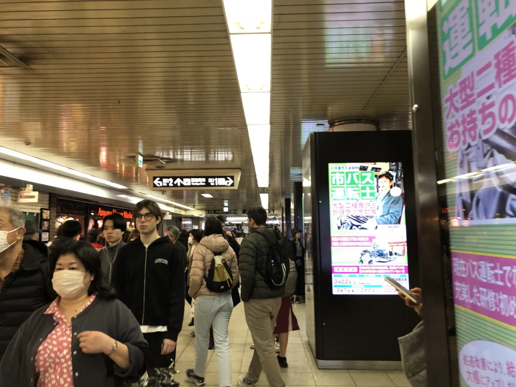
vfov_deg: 49.7
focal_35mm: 28
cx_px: 258
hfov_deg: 63.4
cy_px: 194
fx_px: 417
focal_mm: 4
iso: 100
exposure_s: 1/60
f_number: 1.8
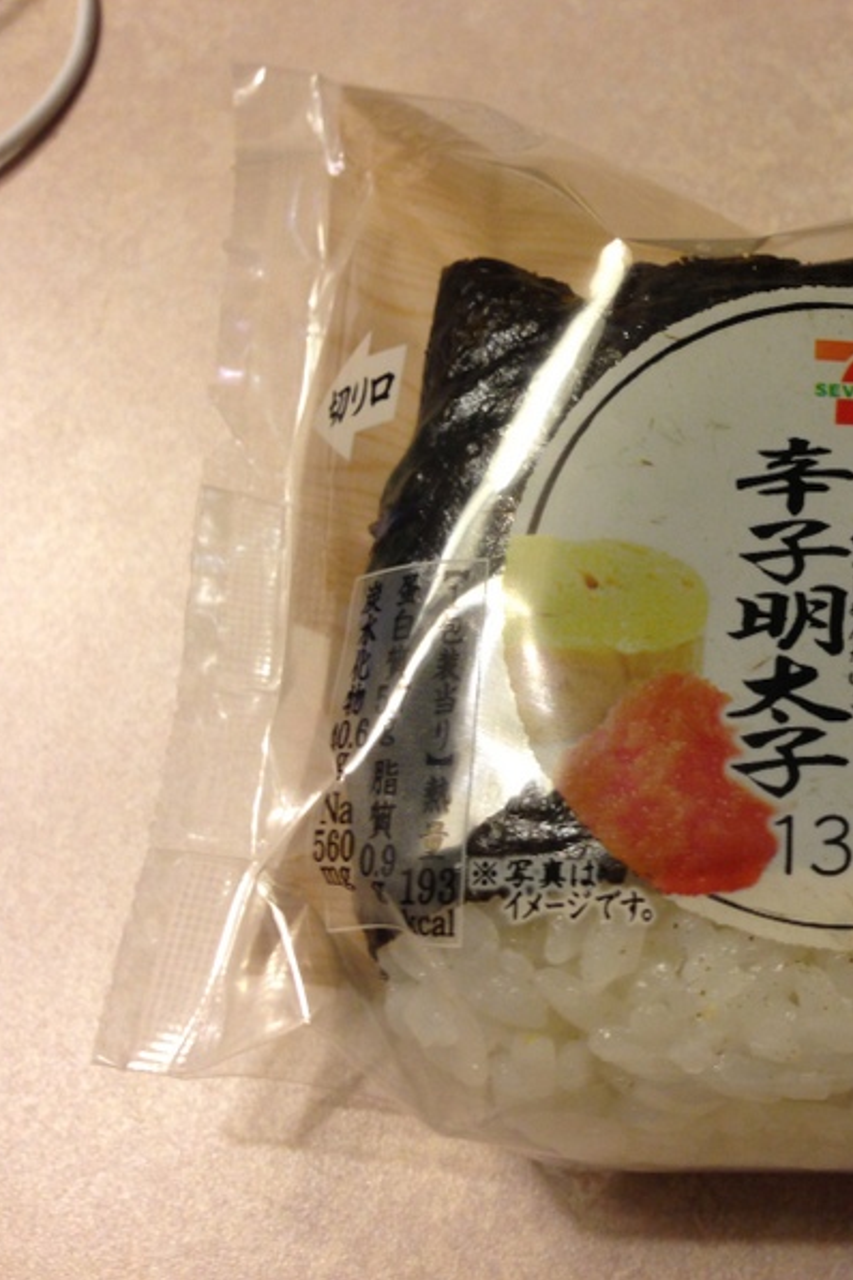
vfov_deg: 42.7
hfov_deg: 27.7
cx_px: 827
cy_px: 641
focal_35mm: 46
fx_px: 1635
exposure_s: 1/20
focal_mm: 4.13
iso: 80
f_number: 2.4
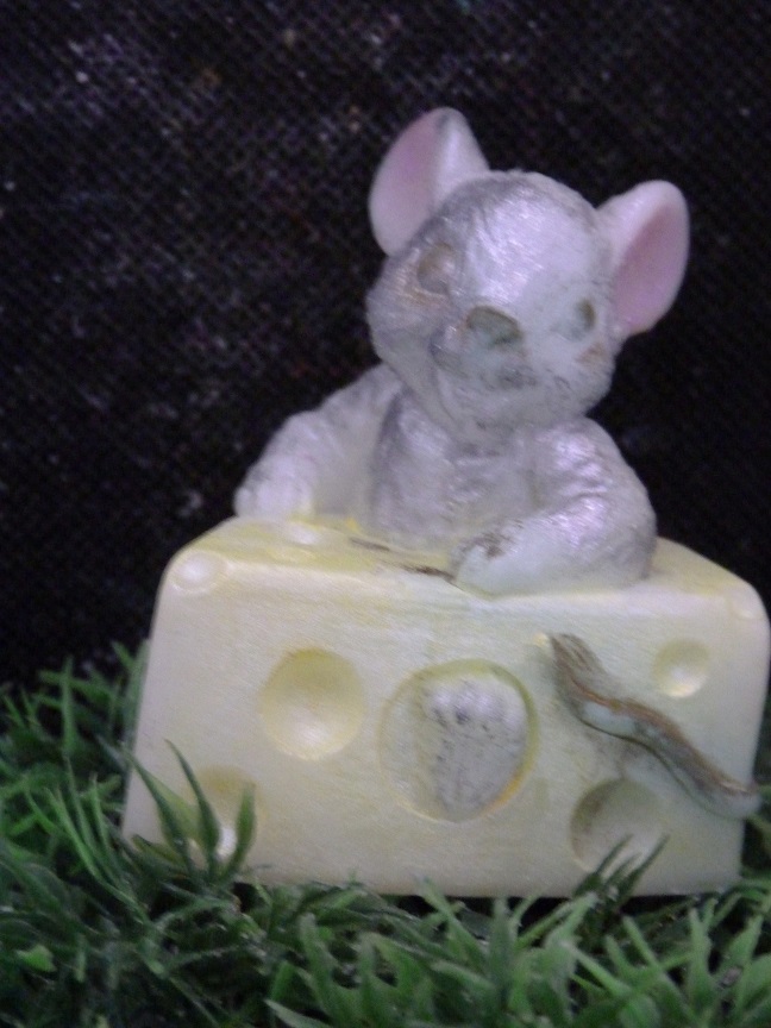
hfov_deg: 13.3
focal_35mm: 111
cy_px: 514
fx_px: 3296
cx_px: 386
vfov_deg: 17.7
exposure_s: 1/10
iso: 800
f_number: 3.5
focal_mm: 20.1
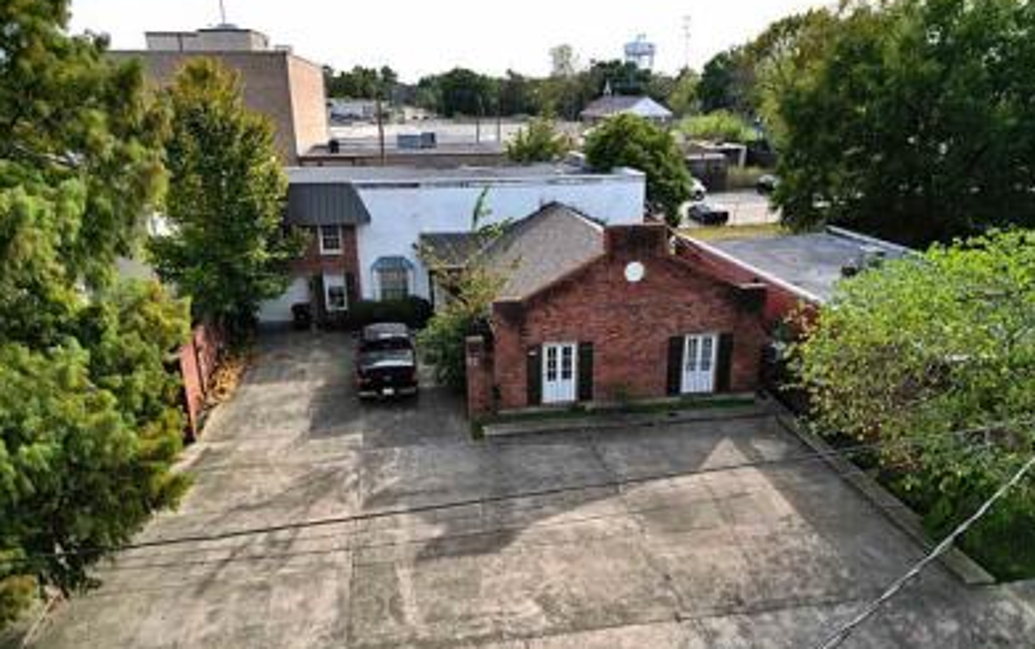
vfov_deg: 47.6
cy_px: 360
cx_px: 521
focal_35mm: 26
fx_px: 734
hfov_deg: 70.4
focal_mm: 6.72
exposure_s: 1/3200
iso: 100
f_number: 1.7
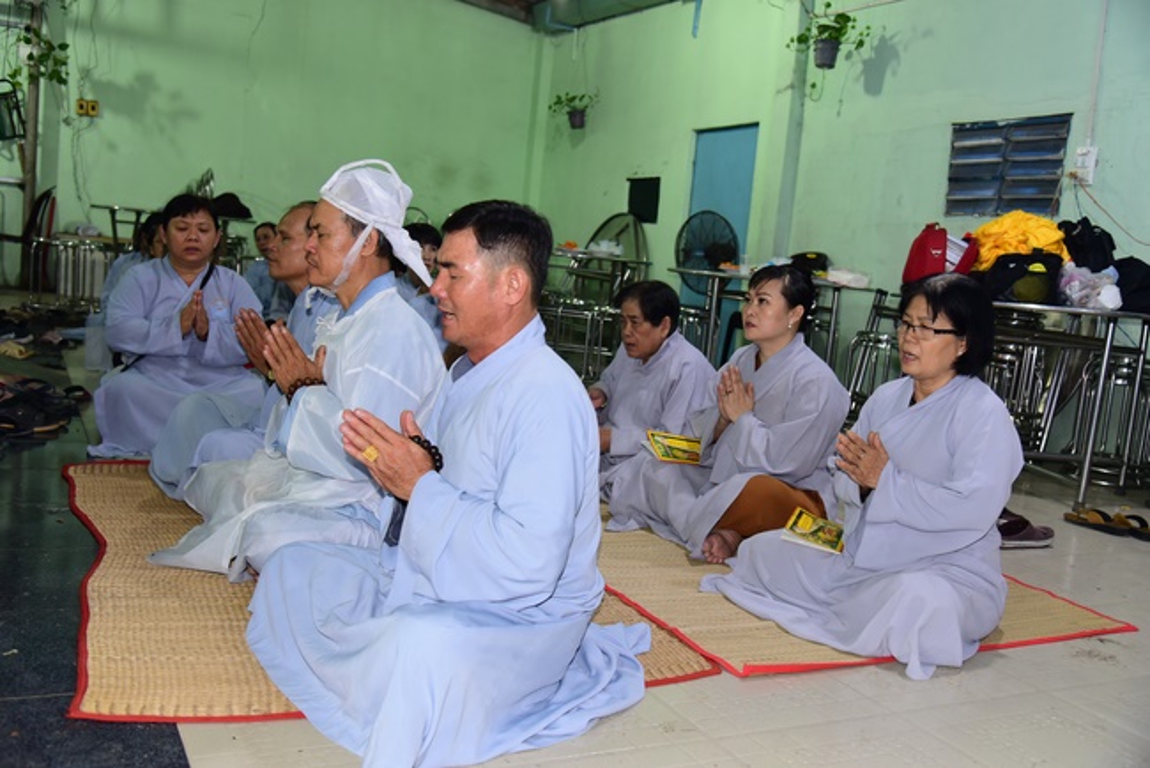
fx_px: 1087
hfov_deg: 55.8
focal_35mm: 34
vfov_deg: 38.9
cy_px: 384
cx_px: 575
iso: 1000
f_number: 4
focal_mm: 34
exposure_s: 1/40
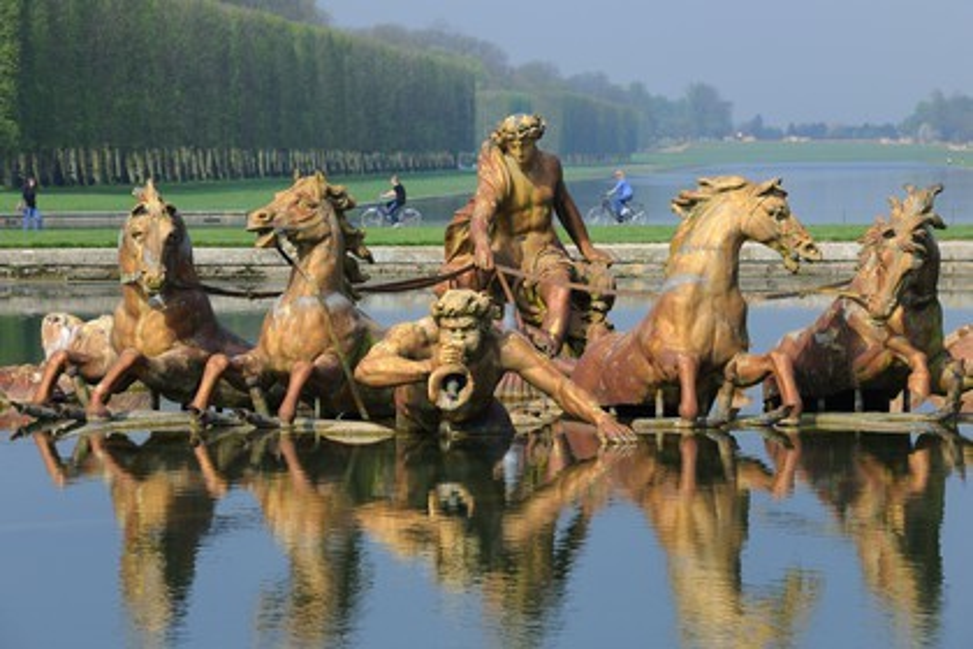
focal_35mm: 165
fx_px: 4459
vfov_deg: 8.3
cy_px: 324
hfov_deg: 12.5
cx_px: 486
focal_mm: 165
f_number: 10
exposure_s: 1/200
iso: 200
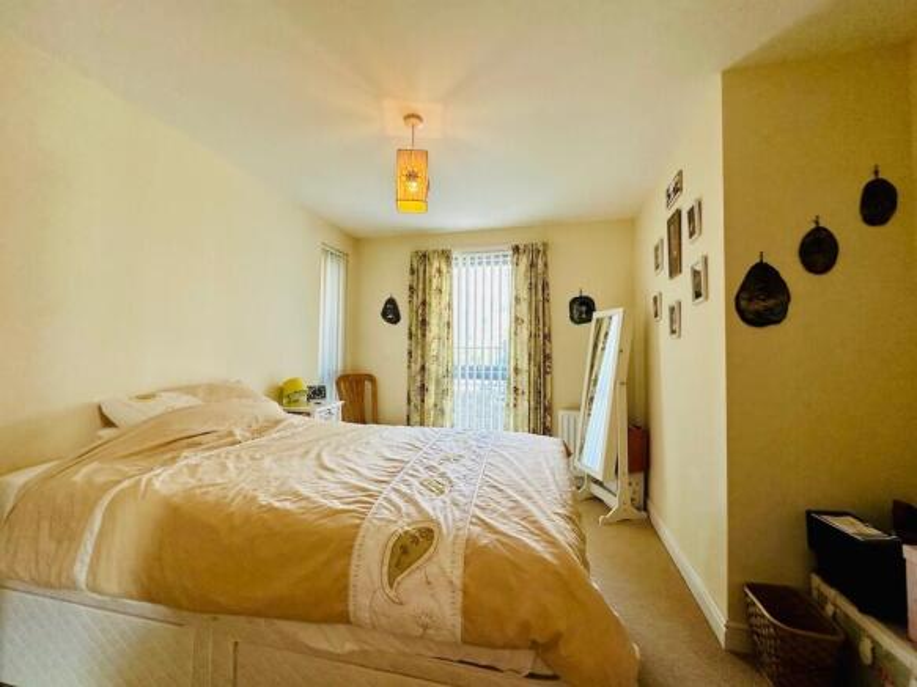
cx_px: 458
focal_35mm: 14
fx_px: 371
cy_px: 344
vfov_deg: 85.7
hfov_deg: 102.1
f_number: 2.2
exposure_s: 1/100
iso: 160
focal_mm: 2.22
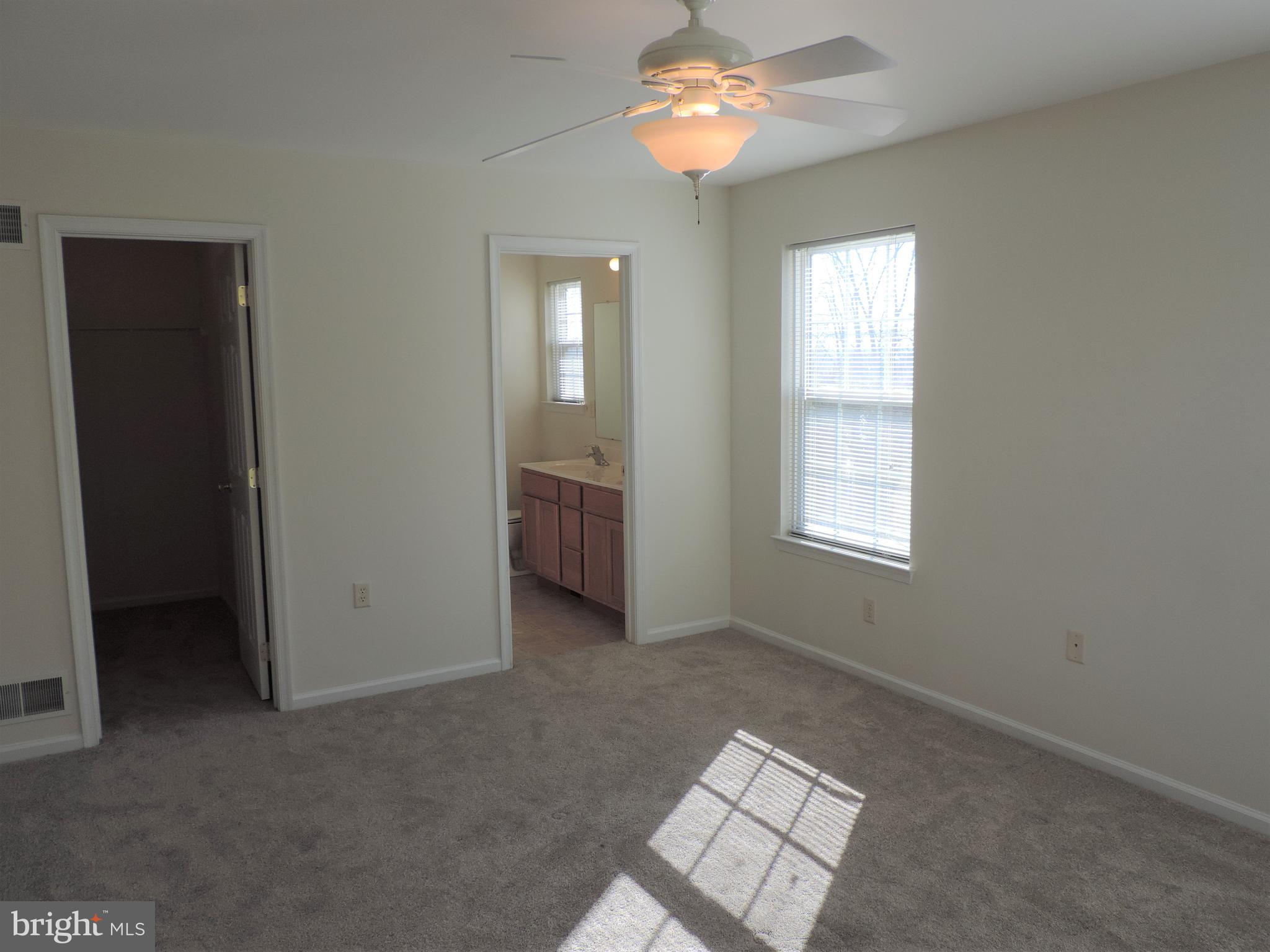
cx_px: 635
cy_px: 476
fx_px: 1027
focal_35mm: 28
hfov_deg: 63.4
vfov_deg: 49.7
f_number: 3.1
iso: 80
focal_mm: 4.9
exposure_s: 1/250
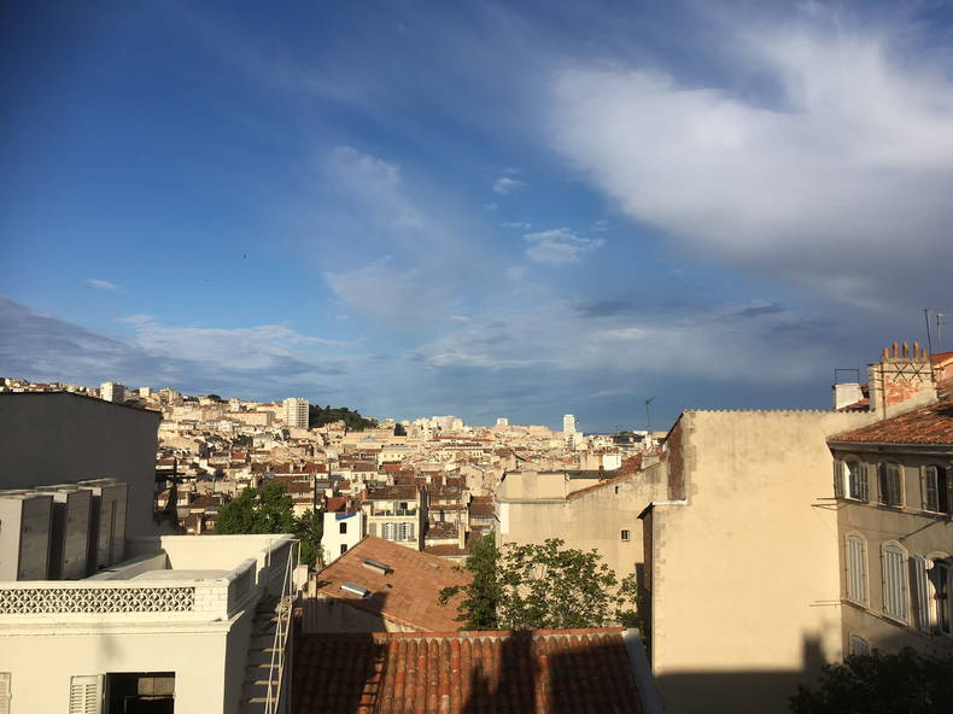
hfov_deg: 61.7
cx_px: 476
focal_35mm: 29
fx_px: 798
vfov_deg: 48.2
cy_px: 357
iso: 25
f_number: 2.2
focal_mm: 4.15
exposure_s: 1/2747
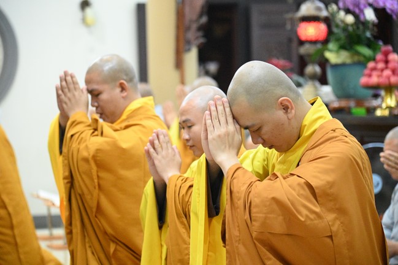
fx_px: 1326
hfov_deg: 17.1
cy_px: 132
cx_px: 199
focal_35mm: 120
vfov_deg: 11.4
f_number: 4.5
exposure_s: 1/200
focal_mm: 120
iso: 20000
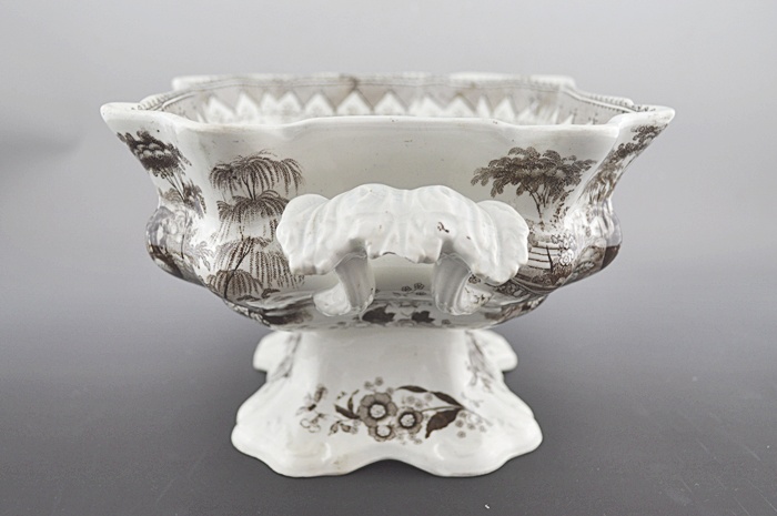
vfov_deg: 31.8
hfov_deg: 46.4
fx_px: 905
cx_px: 388
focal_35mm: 42
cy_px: 258
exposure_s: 1/40
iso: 400
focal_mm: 28
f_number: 4.5
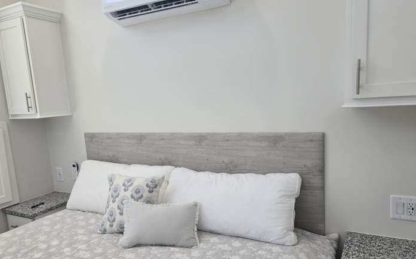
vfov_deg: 44.4
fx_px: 317
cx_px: 196
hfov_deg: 66.4
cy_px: 142
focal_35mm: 28
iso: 32
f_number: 1.8
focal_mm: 5.4
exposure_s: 1/120
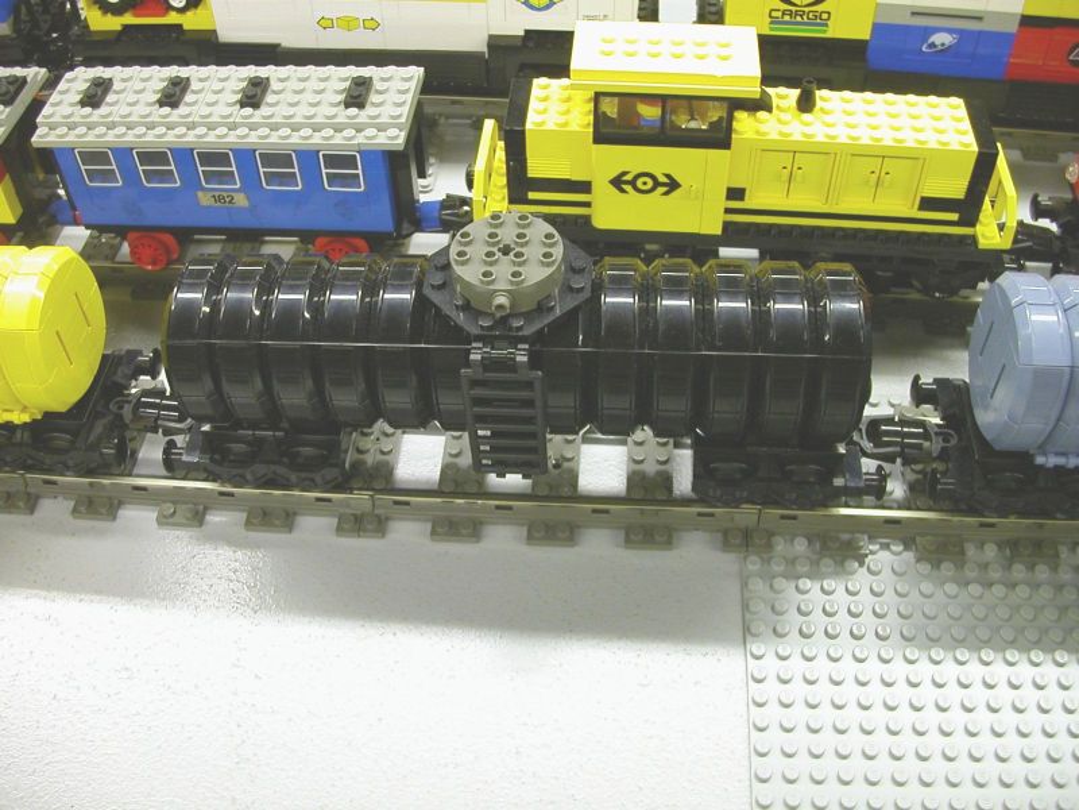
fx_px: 1153
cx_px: 540
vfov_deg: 38.7
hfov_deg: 50.1
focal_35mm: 37
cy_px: 405
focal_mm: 5.6
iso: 100
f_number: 2.7
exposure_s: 1/8.5
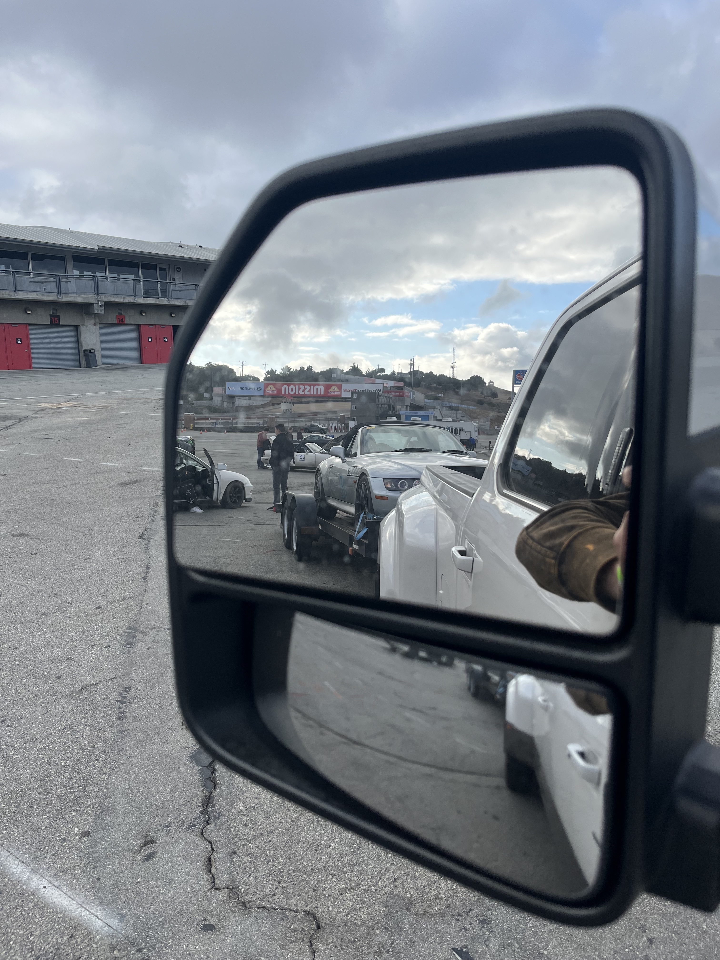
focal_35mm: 26
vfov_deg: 67.3
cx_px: 360
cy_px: 480
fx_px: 721
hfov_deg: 53.1
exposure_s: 1/2755
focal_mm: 5.1
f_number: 1.6
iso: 50
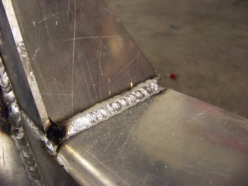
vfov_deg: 39.7
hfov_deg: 51.4
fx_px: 258
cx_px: 124
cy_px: 93
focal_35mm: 36
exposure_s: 1/25
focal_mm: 5.85
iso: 400
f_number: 2.8
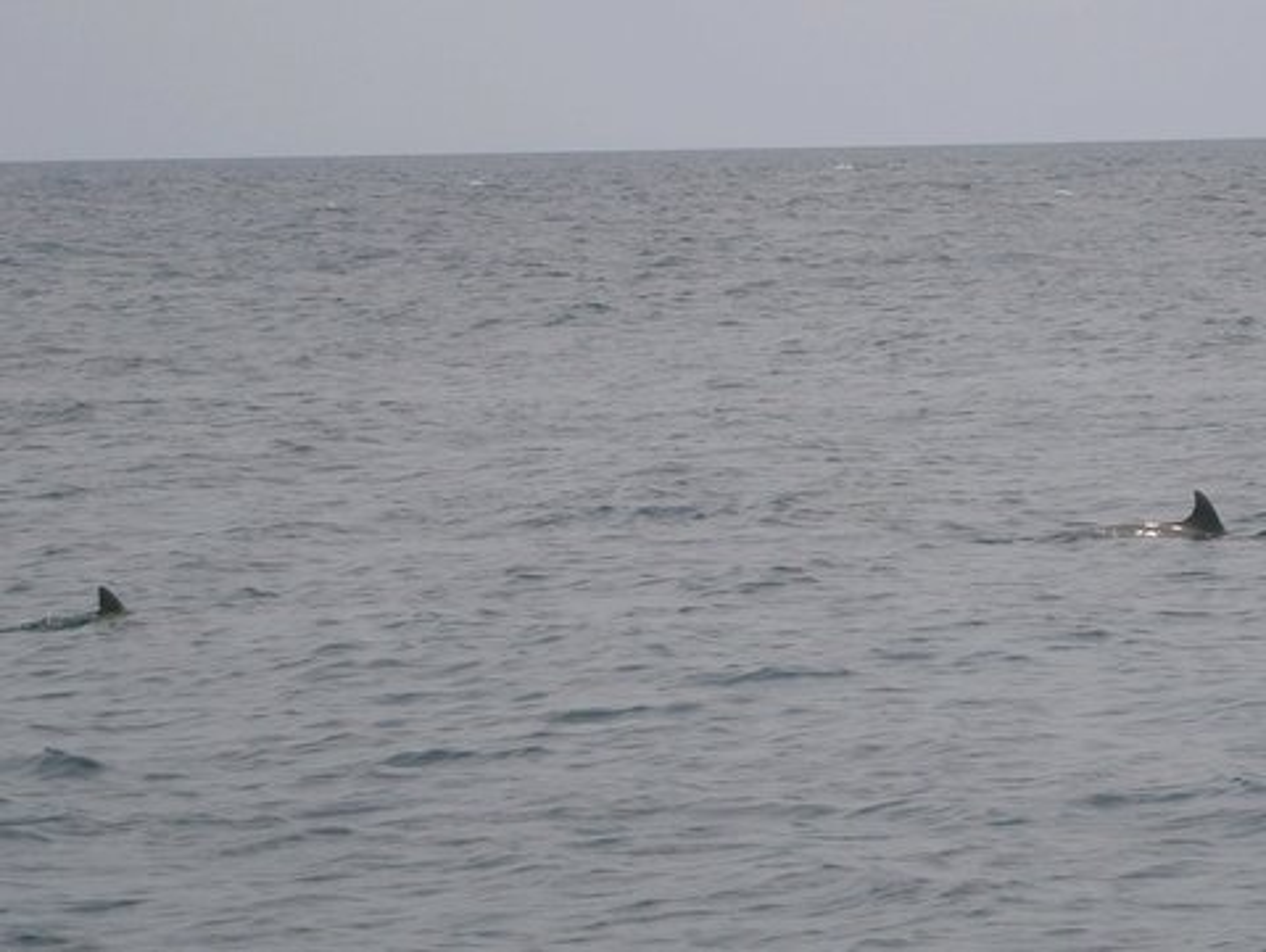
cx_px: 633
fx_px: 4759
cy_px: 476
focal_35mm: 130
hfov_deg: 15.2
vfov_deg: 11.4
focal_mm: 23.5
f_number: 6.5
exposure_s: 1/800
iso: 80
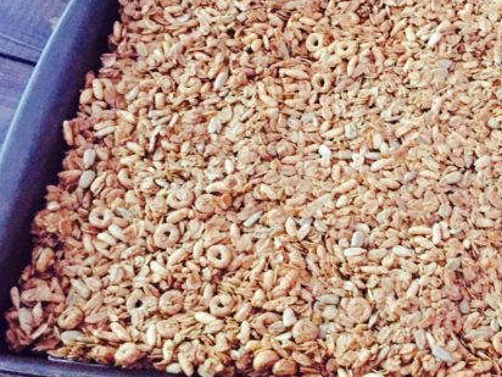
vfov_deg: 27.0
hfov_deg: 33.7
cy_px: 210
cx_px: 448
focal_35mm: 54
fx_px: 783
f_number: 2.2
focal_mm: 4.15
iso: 400
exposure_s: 1/15
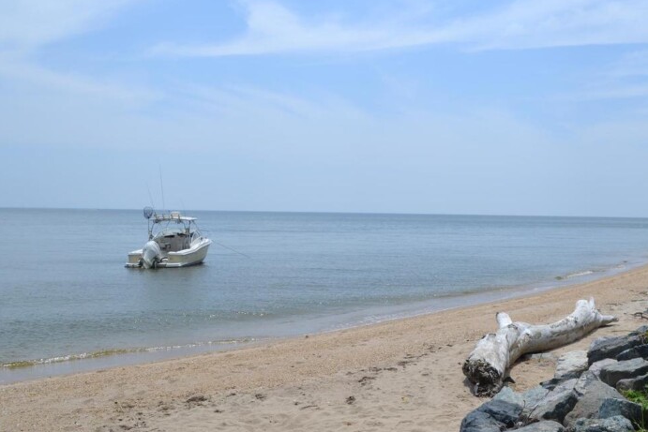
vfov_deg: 33.4
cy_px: 199
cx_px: 403
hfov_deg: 48.0
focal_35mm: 40
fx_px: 720
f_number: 9
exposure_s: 1/320
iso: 100
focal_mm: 18
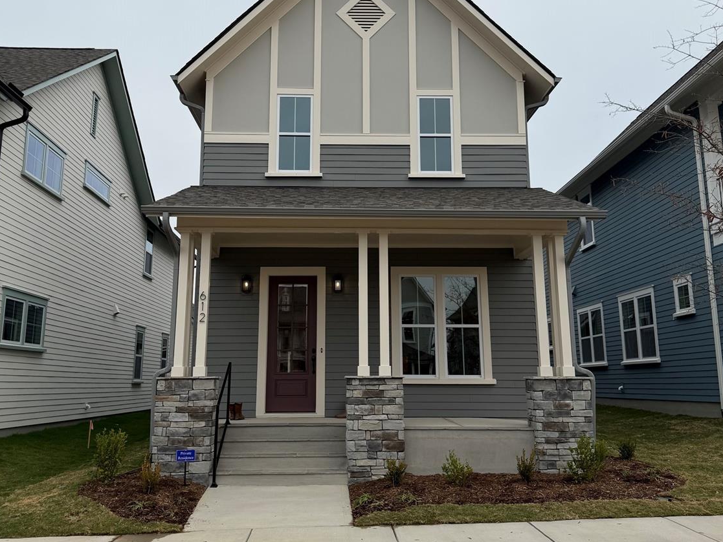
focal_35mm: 33
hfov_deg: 55.3
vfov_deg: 42.8
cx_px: 360
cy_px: 233
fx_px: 689
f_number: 1.78
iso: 80
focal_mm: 6.76
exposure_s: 1/3759
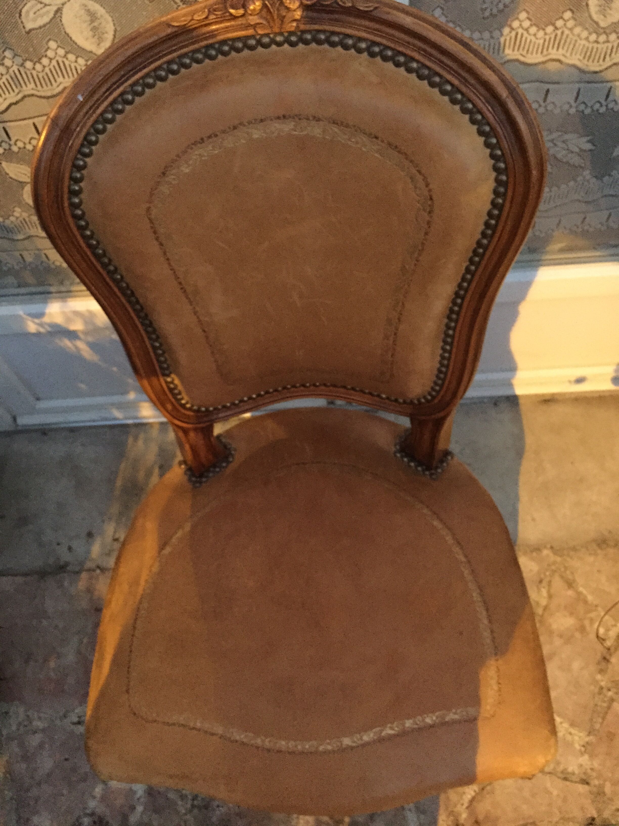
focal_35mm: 29
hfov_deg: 48.2
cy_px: 413
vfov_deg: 61.7
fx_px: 691
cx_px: 310
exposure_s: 1/17
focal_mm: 4.15
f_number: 2.2
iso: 800
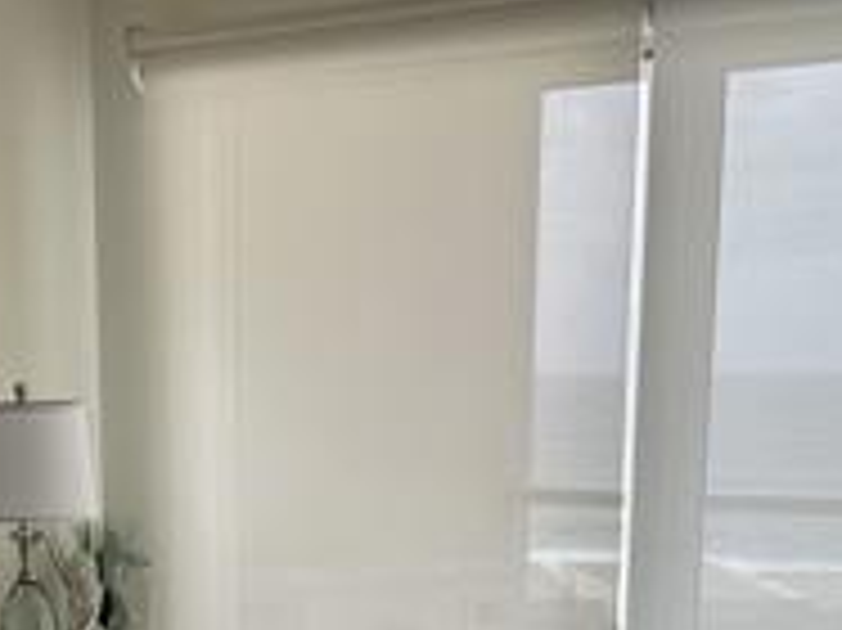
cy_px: 855
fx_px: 1993
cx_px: 288
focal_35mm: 82
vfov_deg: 16.8
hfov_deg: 23.8
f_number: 1.78
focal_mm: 6.86
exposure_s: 1/501
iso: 80
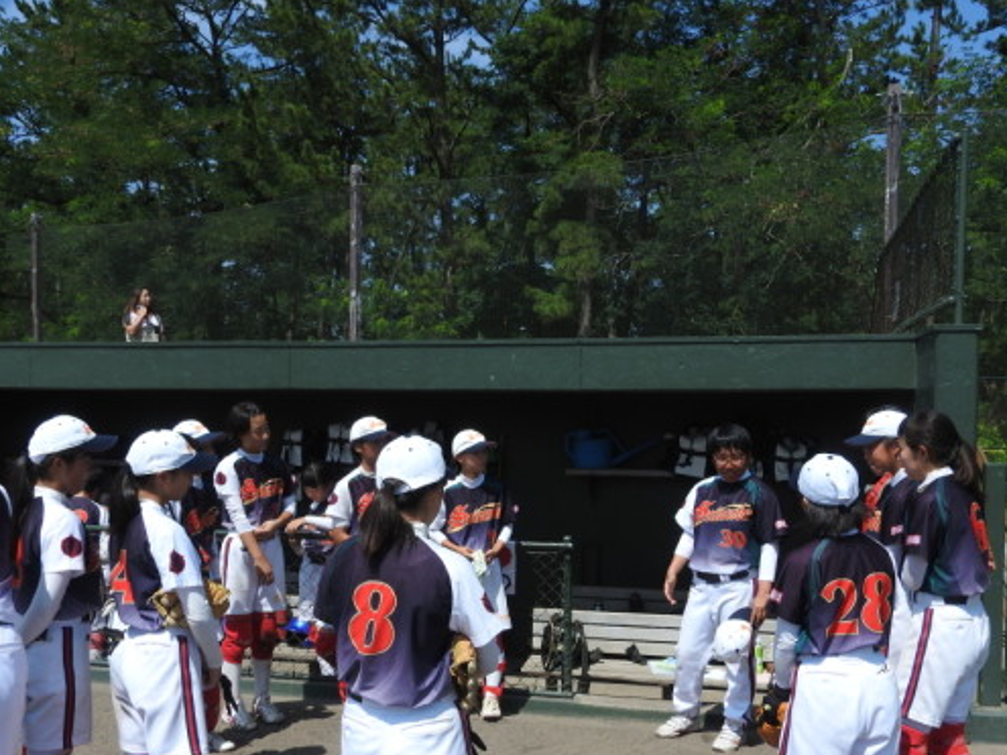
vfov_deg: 35.8
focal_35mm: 40
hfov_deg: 46.8
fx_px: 1163
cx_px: 492
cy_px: 454
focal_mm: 5.9
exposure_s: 1/1600
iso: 100
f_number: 3.6
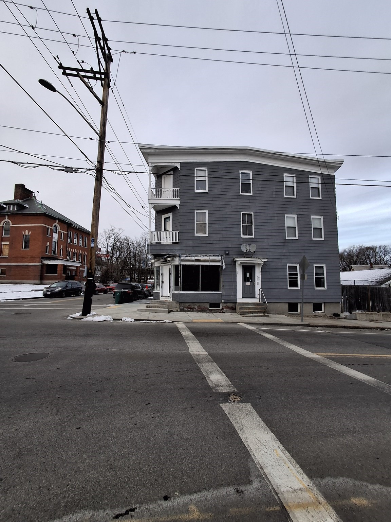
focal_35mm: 16
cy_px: 261
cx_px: 196
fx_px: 241
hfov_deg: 78.1
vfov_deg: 94.5
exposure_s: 1/127
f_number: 2.2
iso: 40
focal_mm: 1.64
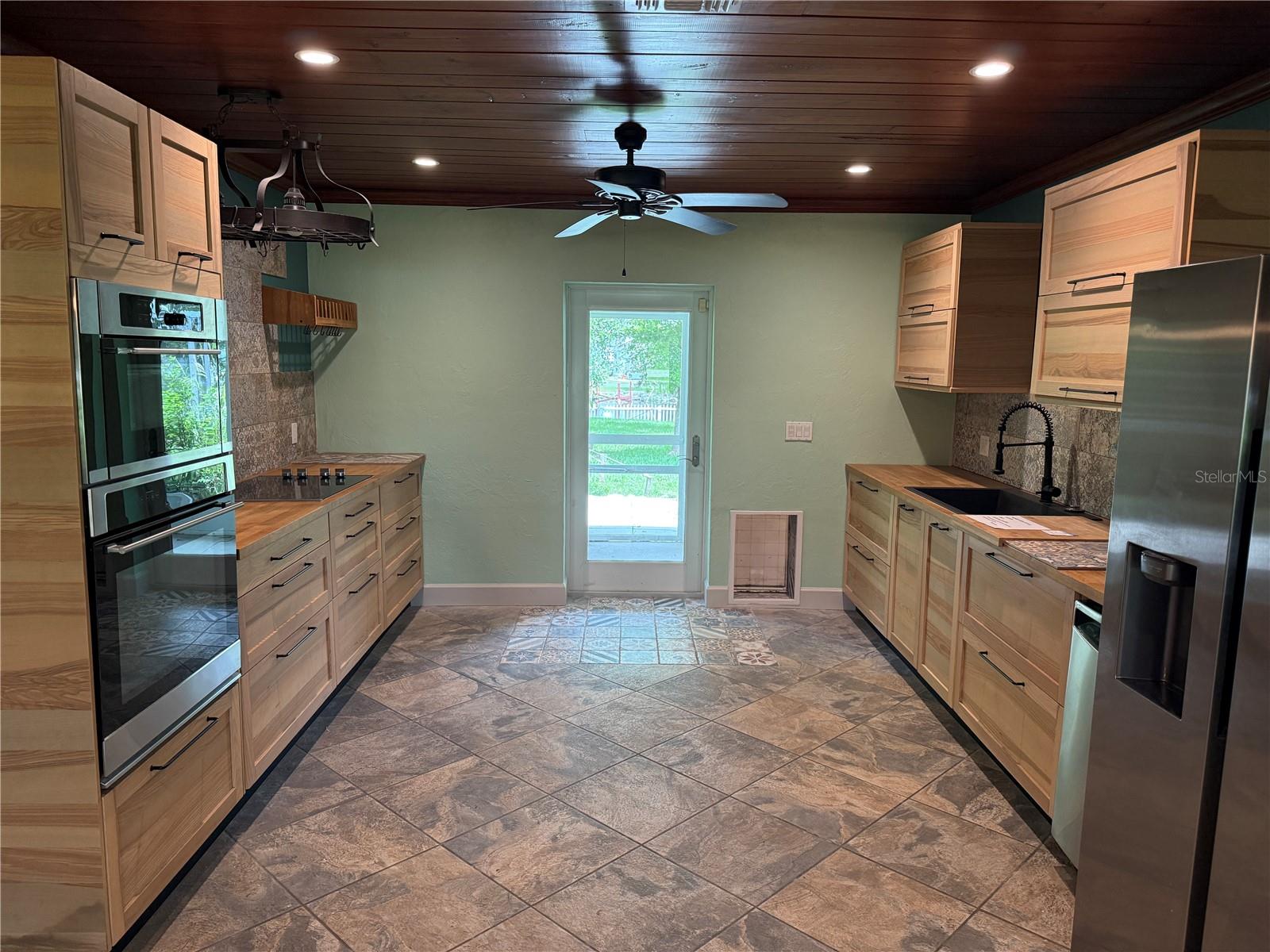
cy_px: 476
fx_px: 881
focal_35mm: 24
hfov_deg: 71.6
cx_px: 635
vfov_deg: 56.8
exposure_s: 1/120
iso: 320
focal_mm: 6.76
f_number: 1.78
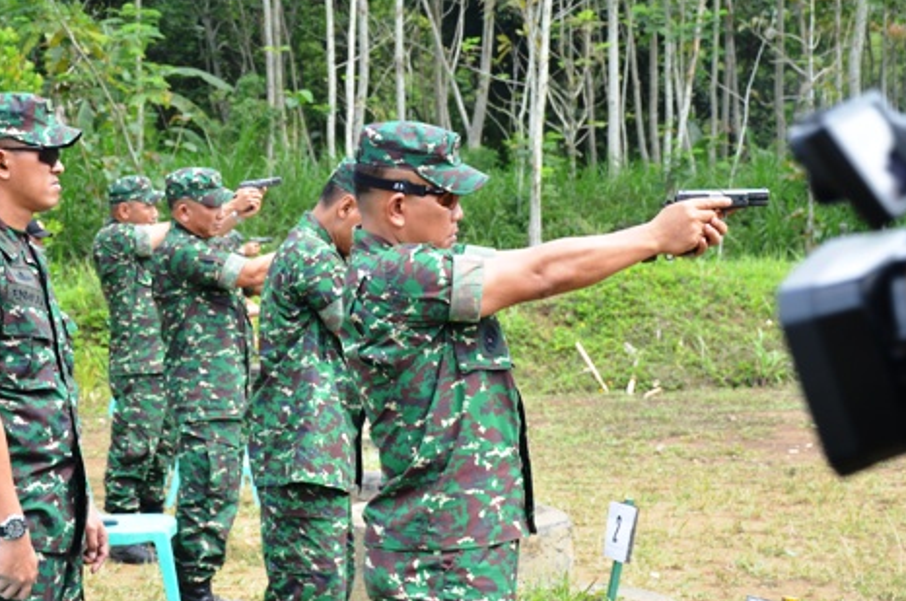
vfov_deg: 14.7
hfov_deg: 22.0
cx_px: 408
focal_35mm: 93
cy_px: 338
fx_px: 2329
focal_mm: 45
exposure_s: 1/100
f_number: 5.6
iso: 100
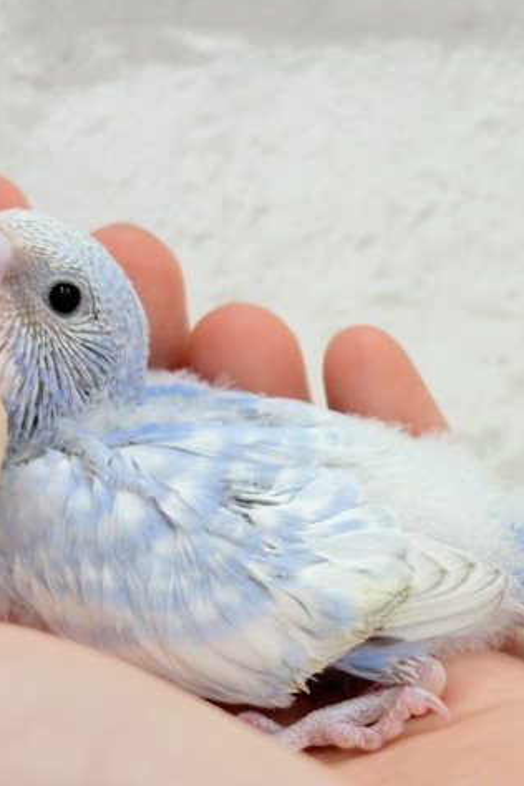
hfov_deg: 18.6
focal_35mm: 73
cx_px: 368
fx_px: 1594
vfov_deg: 27.7
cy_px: 390
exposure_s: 1/50
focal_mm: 5.96
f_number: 1.6
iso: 32
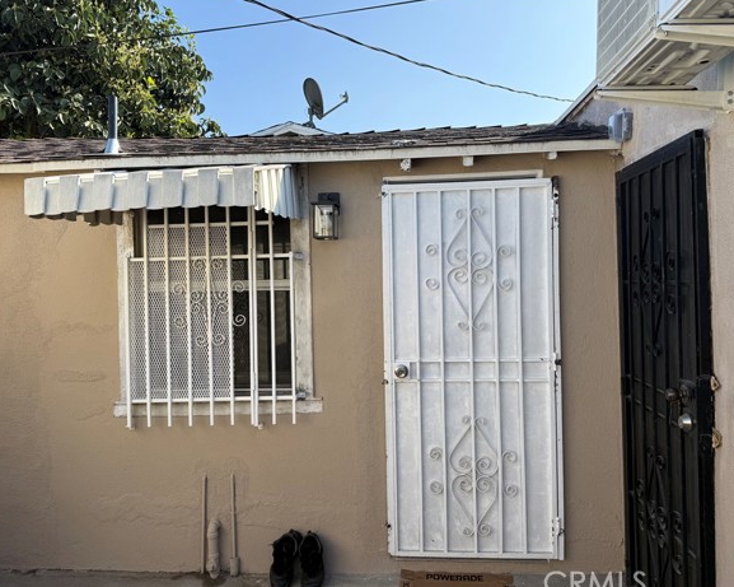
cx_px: 371
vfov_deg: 54.9
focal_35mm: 26
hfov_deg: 66.1
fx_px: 565
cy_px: 295
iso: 80
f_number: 1.78
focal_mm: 6.76
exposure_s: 1/1812
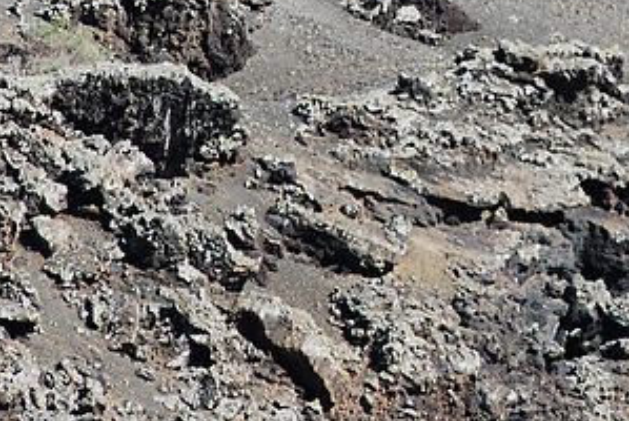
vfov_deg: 2.0
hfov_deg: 3.0
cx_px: 751
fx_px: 12132
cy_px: -287
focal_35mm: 694
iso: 100
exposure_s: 1/100
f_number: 11
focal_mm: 135
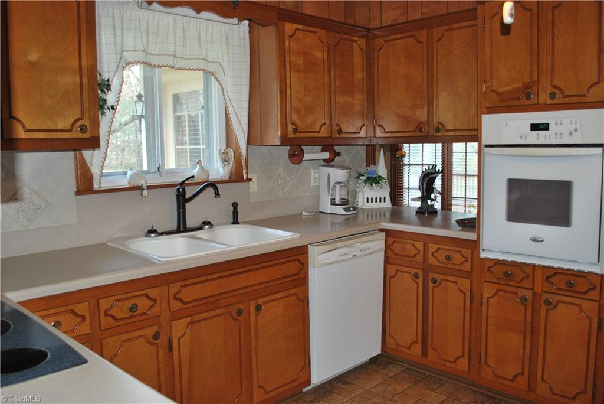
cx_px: 302
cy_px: 202
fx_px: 504
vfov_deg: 43.7
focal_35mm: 30
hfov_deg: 61.9
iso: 200
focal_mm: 20
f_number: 3.8
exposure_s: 1/60
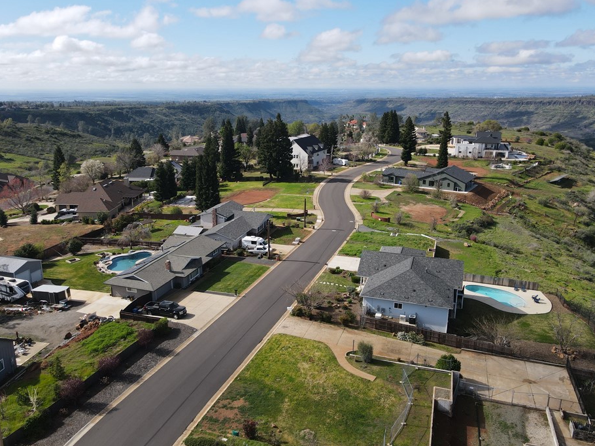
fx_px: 464
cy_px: 217
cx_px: 279
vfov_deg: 51.4
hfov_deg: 65.3
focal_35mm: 27
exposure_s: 1/640
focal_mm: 4.5
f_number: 2.8
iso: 100
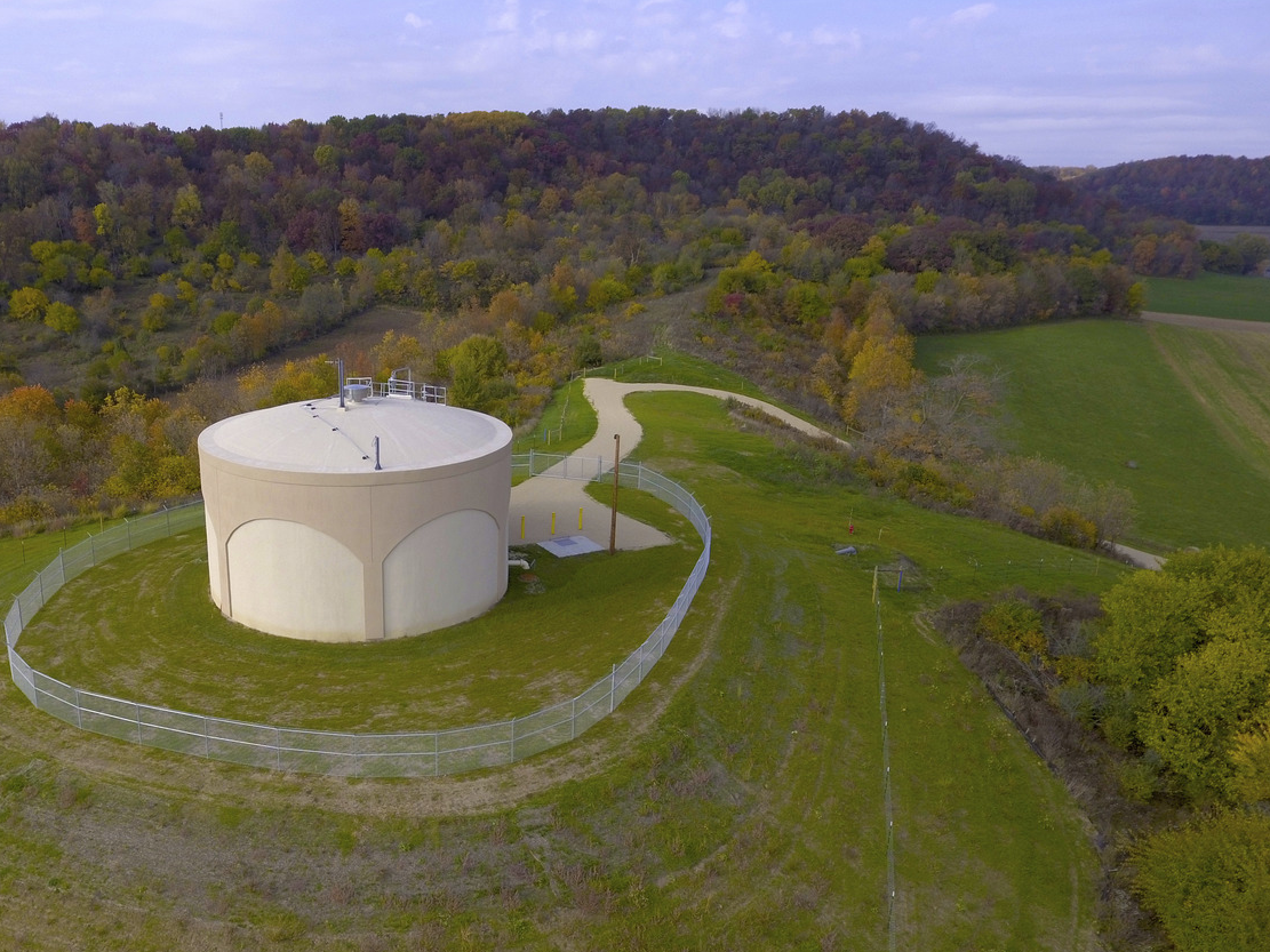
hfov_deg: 64.0
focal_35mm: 27
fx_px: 990
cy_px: 477
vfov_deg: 51.3
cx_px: 449
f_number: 2.8
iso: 100
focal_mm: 3.61
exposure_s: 1/50
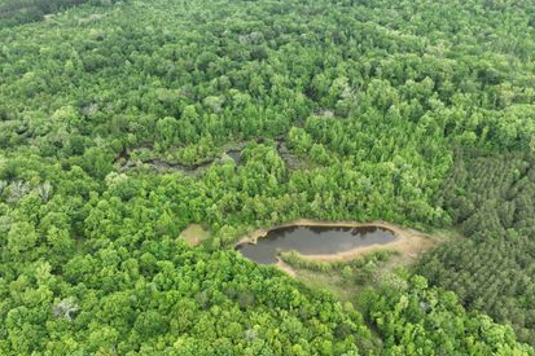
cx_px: 267
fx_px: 386
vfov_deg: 49.5
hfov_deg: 69.4
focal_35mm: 26
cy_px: 190
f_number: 2.8
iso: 100
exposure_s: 1/500
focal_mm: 12.29
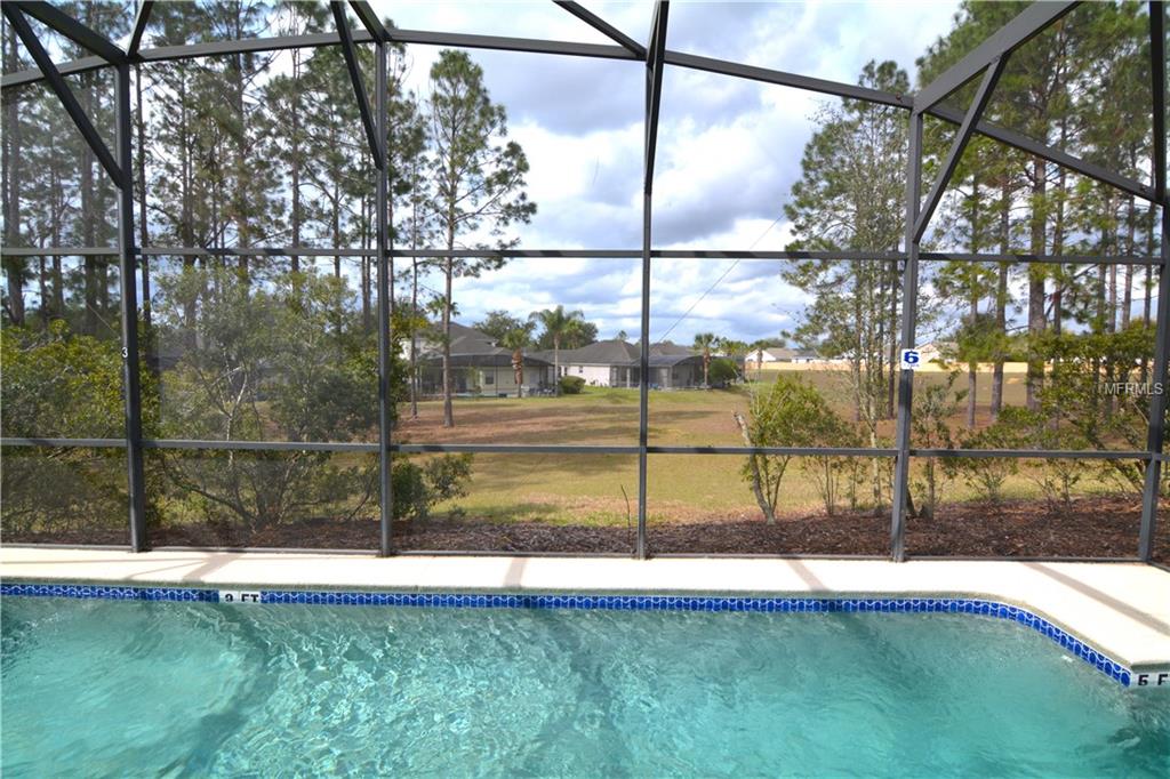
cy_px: 390
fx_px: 536
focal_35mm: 16
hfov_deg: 95.0
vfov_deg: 72.0
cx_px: 585
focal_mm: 11
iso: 180
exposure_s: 1/250
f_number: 8
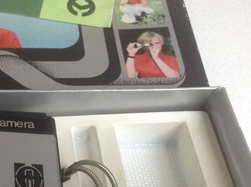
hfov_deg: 22.4
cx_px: -18
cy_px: 145
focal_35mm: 83
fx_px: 601
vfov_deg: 17.6
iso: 200
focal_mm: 4.28
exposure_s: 1/15
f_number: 2.4
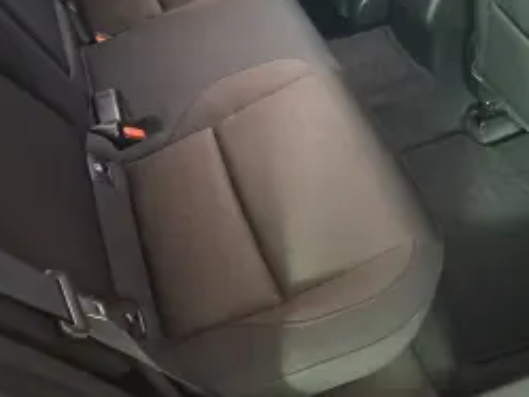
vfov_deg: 36.6
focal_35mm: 39
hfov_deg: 47.8
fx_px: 596
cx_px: 240
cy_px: 140
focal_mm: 4
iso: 2000
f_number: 1.8
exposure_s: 1/10
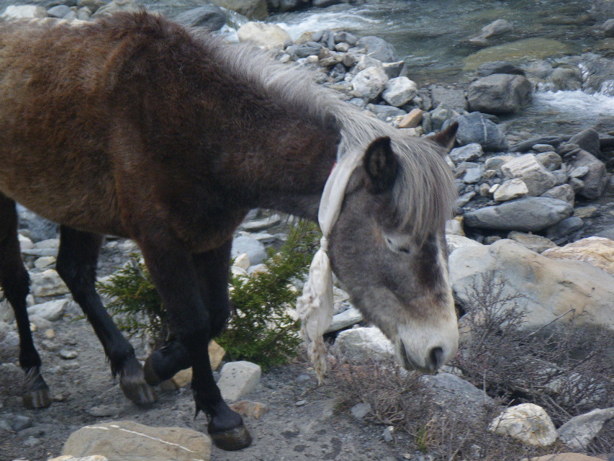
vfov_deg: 19.1
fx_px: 1366
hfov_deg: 25.3
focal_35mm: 77
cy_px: 230
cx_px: 307
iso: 200
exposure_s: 1/100
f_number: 4.8
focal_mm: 13.7
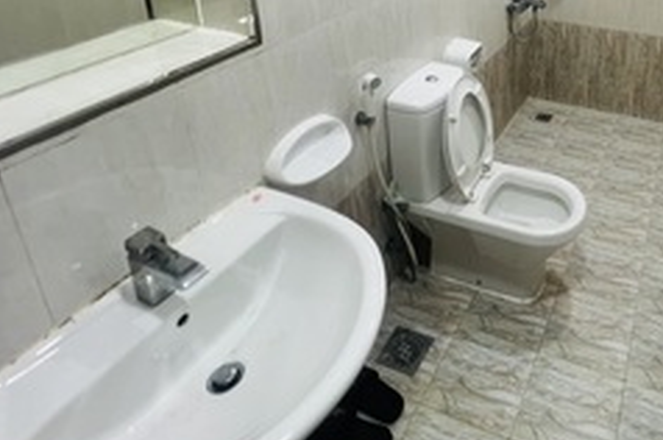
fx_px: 478
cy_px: 24
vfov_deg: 43.9
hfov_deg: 64.2
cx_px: 517
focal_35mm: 26
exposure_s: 1/25
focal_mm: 1.57
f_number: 1.8
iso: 64
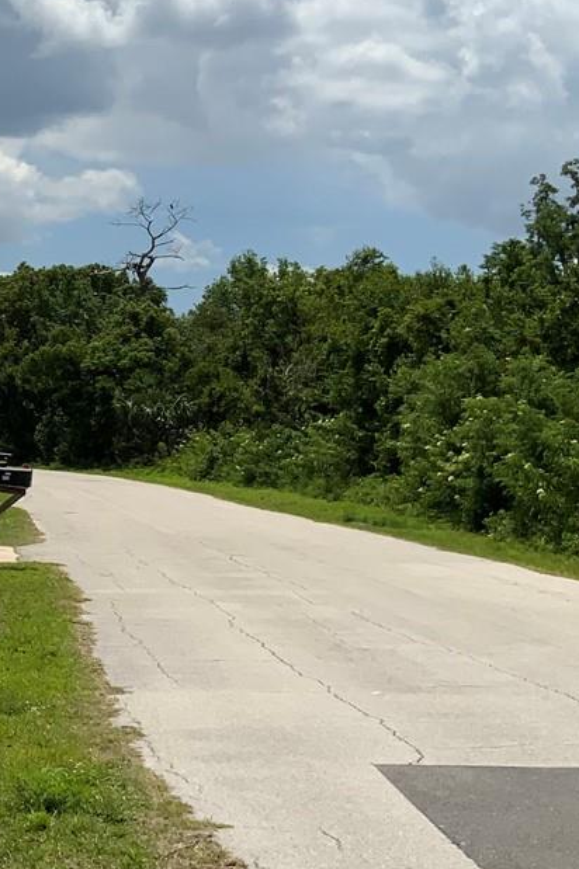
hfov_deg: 16.0
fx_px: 1884
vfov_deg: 25.9
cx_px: -292
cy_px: 319
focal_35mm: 78
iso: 20
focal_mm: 3
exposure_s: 1/5263
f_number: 1.8
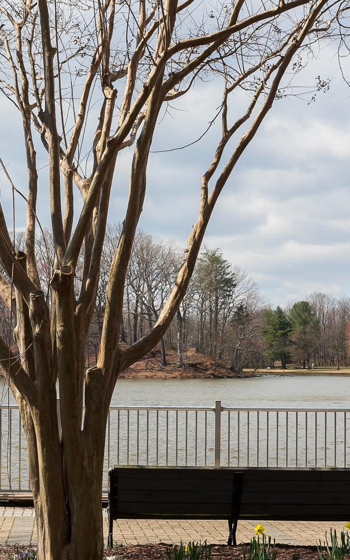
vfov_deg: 28.9
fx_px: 1084
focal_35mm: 71
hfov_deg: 18.2
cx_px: 79
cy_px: 317
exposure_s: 1/320
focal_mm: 40
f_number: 11
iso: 320
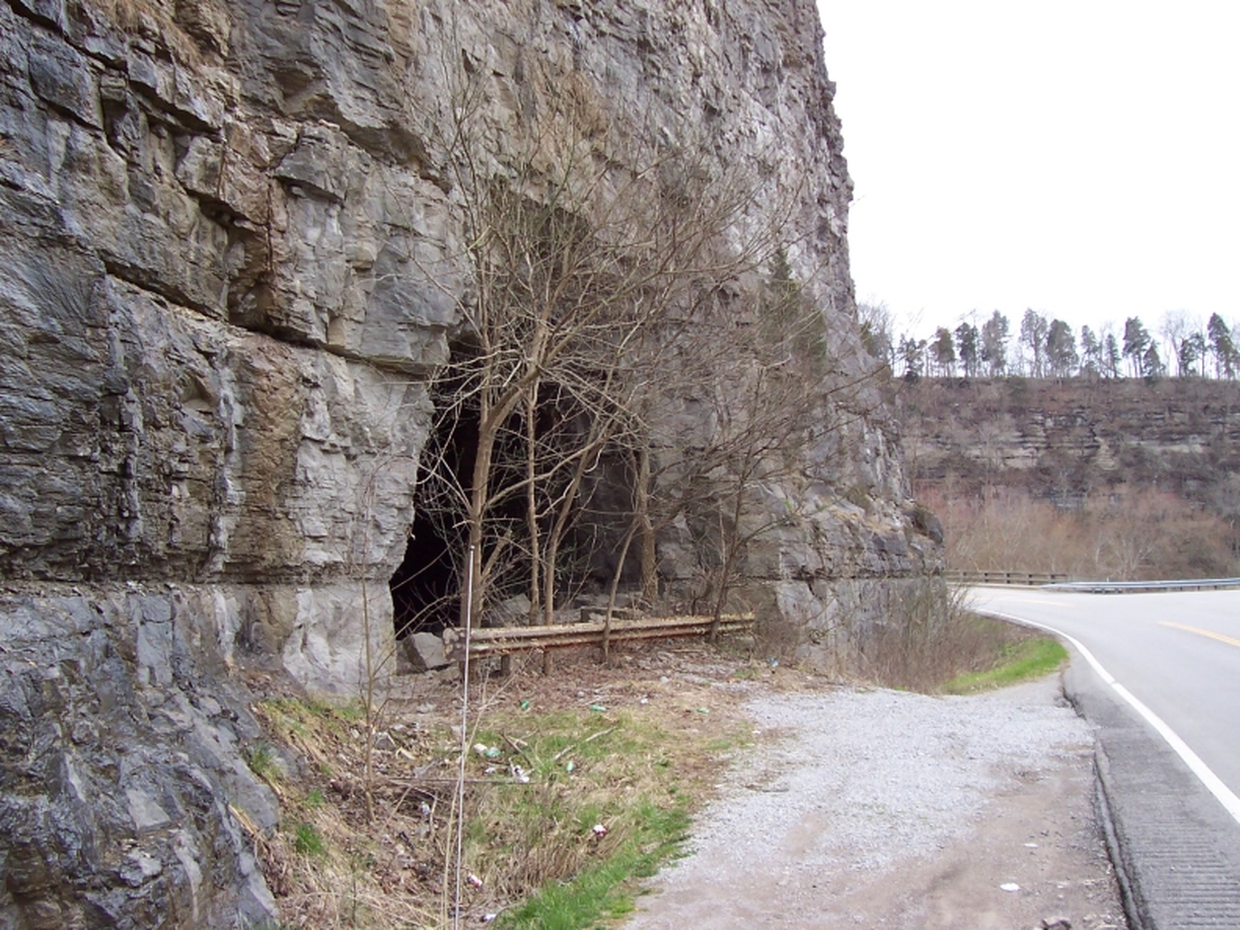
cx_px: 620
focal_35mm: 37
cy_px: 465
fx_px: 1325
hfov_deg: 50.1
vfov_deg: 38.7
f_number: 2.8
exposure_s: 1/250
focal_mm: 5.6
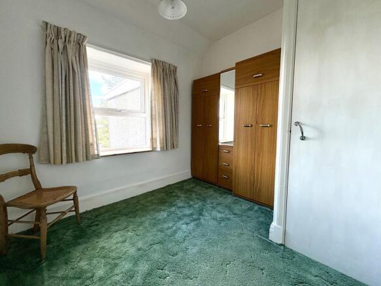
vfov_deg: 85.7
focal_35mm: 14
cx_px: 190
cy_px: 143
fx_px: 154
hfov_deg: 102.1
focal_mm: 2.22
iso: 160
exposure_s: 1/99
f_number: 2.2
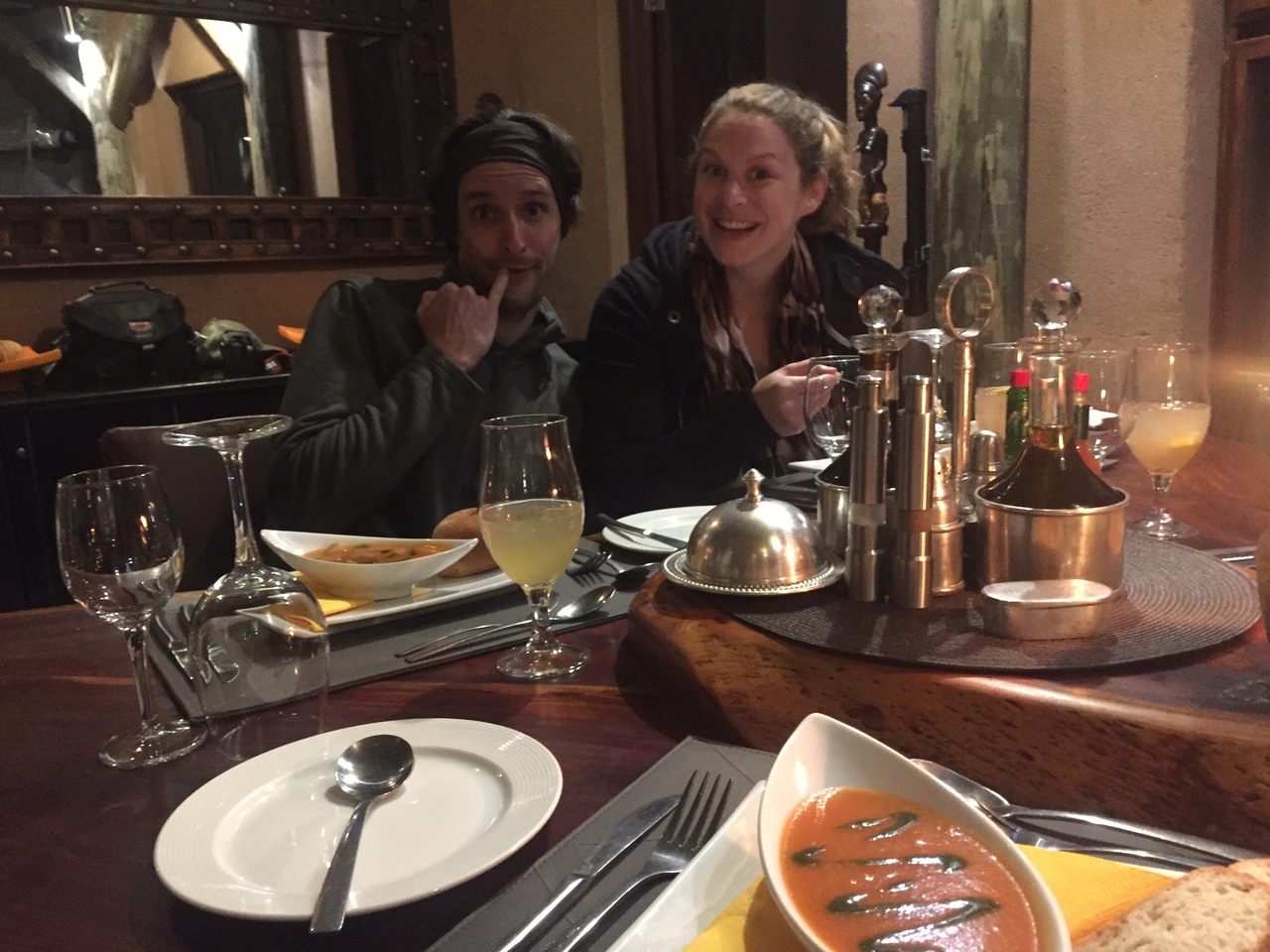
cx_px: 635
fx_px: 1064
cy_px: 476
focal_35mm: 29
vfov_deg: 48.2
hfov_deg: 61.7
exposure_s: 1/17
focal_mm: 4.15
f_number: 2.2
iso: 640
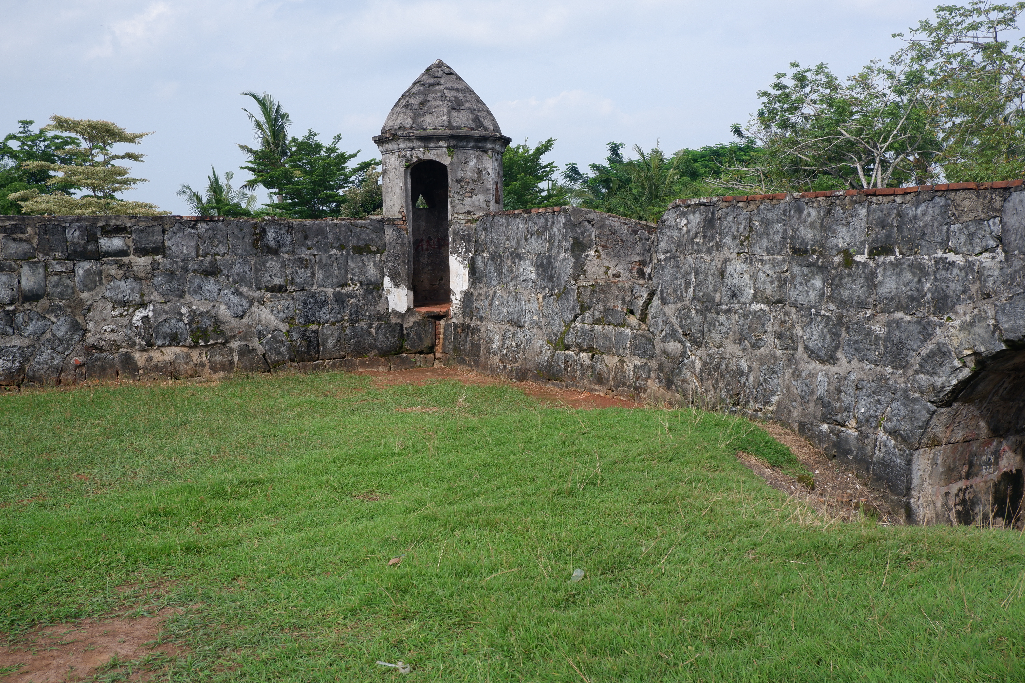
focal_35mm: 38
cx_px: 512
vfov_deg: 35.1
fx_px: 1082
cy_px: 342
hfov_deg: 50.7
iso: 200
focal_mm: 25.6
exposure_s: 1/250
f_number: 9
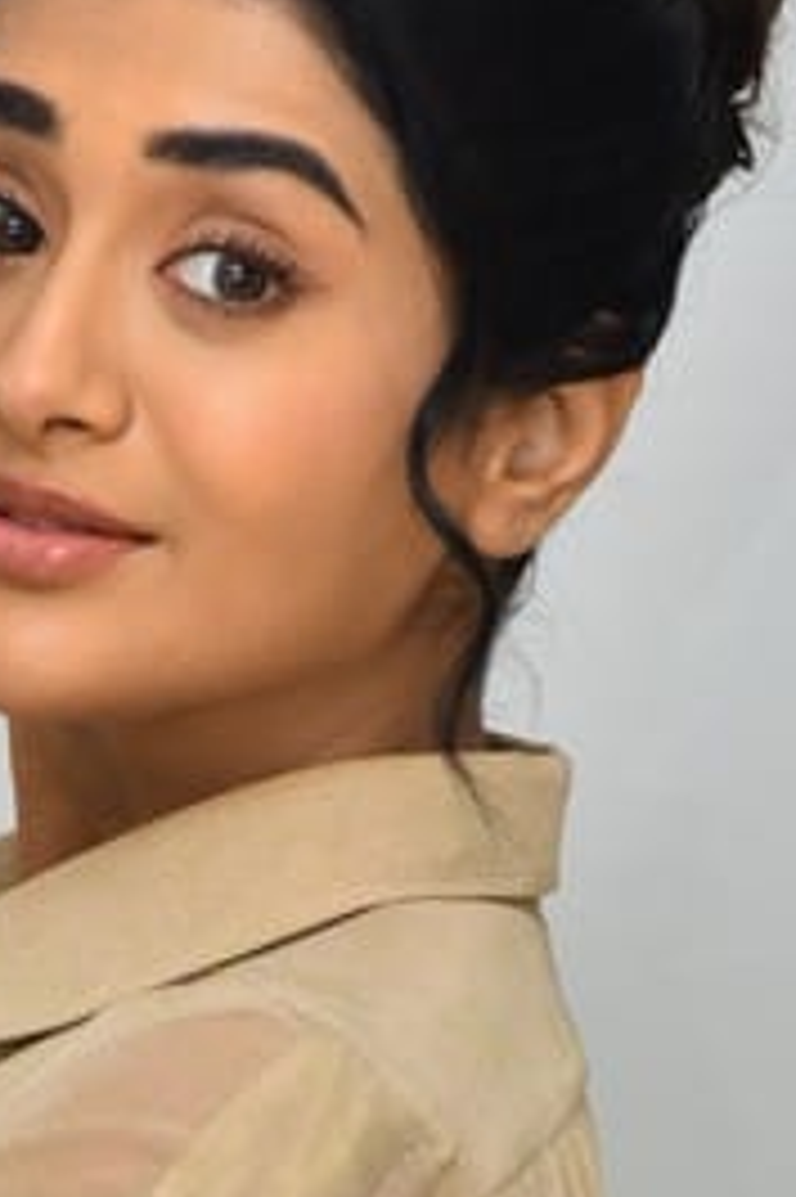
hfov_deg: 3.9
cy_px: 1562
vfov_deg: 5.8
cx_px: 225
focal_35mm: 354
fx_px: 11755
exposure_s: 1/125
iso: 2000
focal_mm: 98
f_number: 6.3
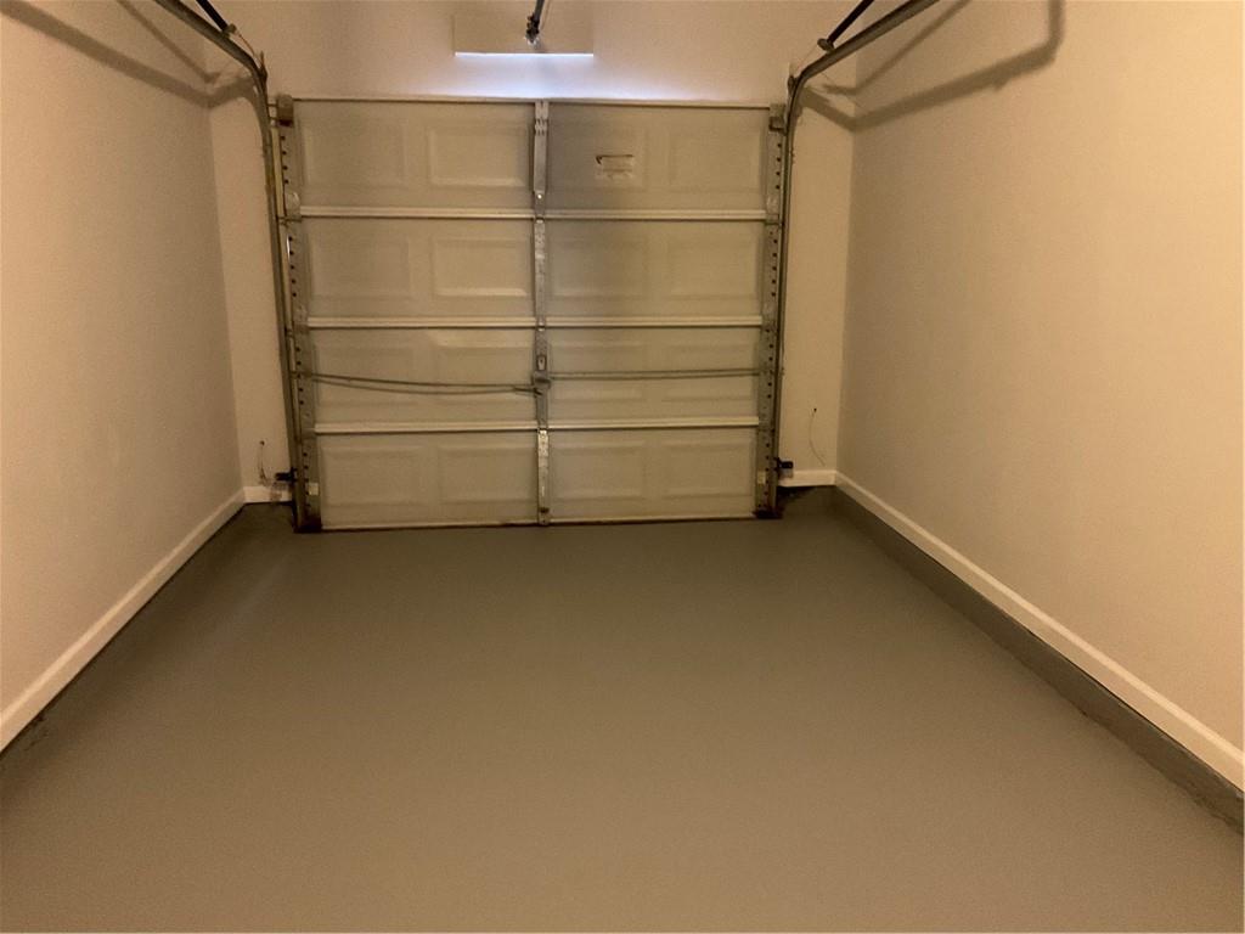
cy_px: 467
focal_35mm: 29
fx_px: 1043
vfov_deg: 48.2
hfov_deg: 61.7
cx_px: 622
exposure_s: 1/30
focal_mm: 3
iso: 500
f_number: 1.8
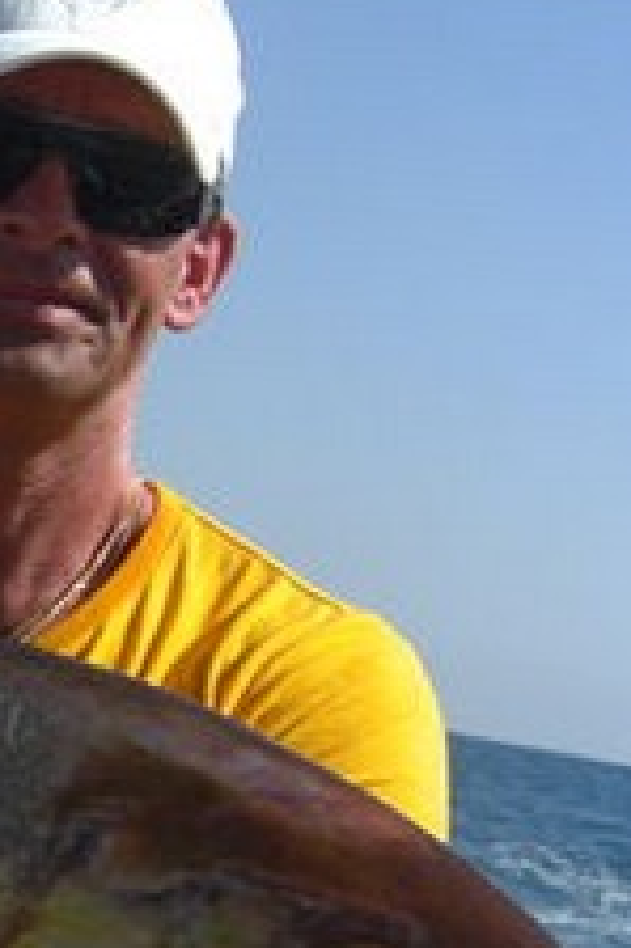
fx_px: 2923
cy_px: 669
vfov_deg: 18.4
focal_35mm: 111
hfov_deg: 11.2
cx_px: -639
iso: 80
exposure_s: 1/200
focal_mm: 7.9
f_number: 8
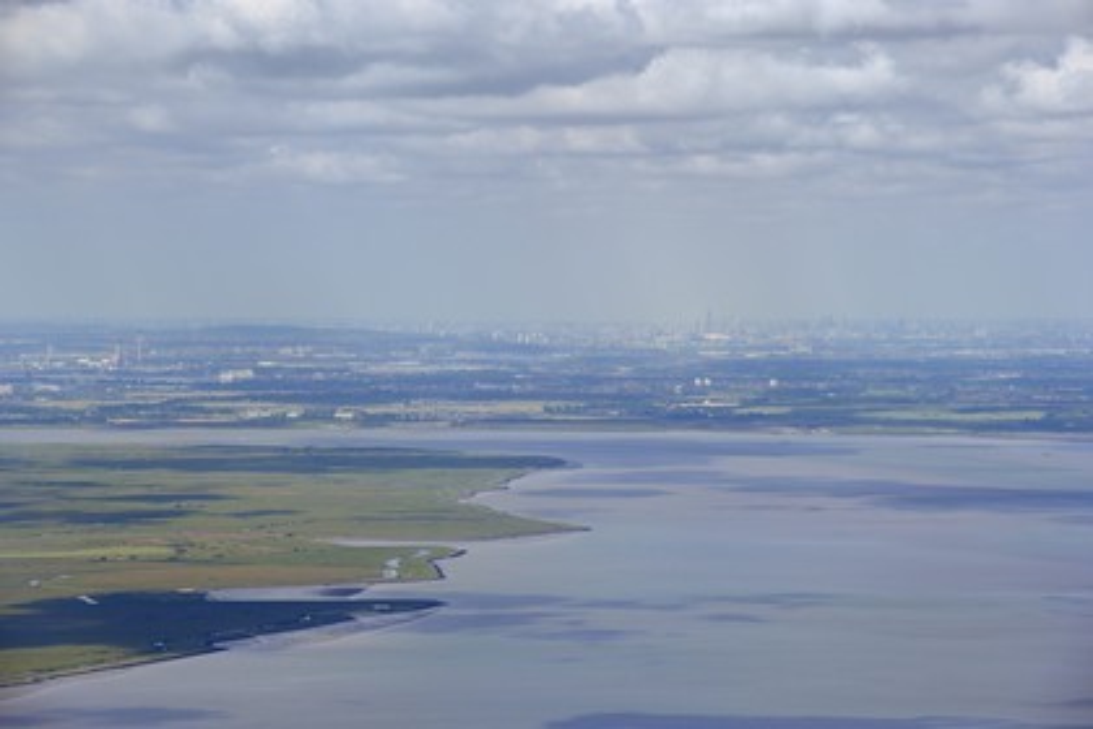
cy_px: 364
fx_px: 5616
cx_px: 546
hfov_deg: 11.1
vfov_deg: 7.4
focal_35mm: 185
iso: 400
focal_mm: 185
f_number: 10
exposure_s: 1/640
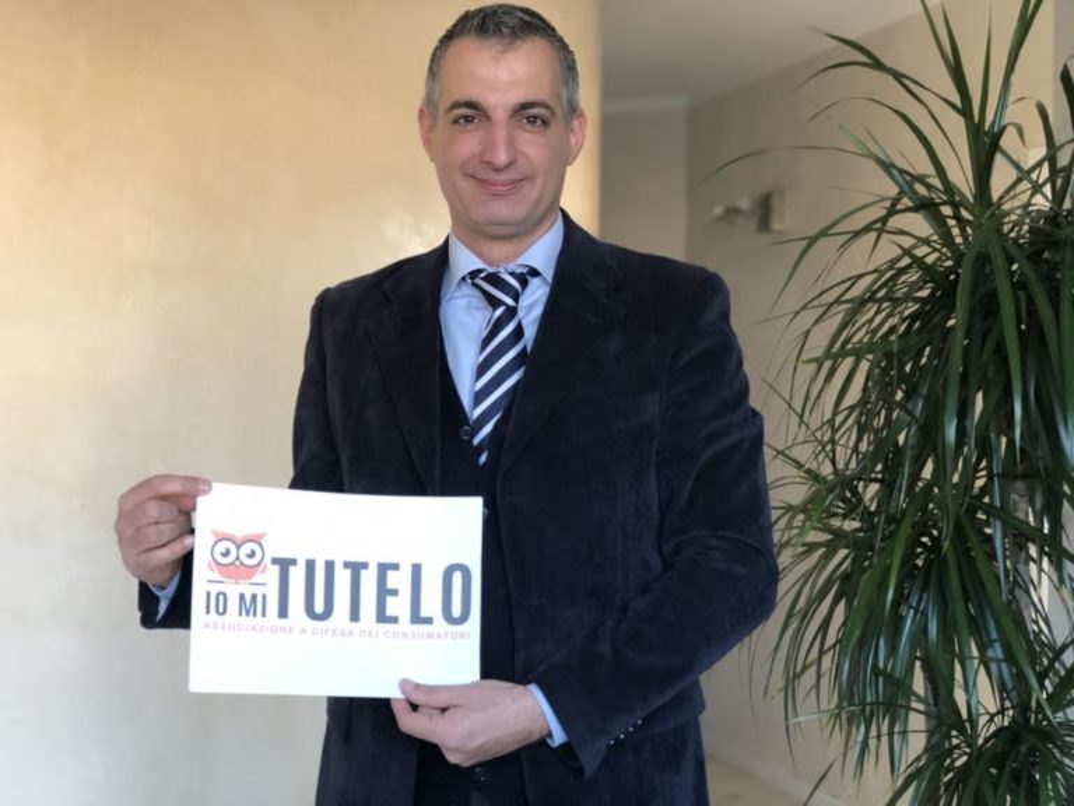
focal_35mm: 57
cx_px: 537
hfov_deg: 33.8
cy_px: 403
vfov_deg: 25.7
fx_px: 1768
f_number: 2.8
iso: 125
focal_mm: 6.6
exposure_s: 1/30
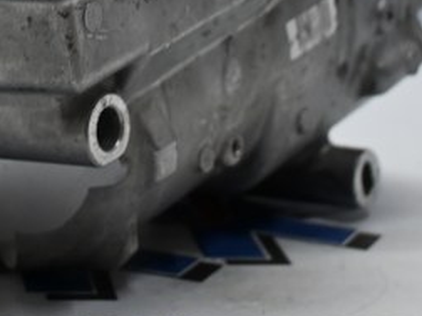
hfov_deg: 14.7
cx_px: 50
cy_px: -113
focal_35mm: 133
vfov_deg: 10.9
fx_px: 1616
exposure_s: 1/125
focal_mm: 29
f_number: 4.8
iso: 900
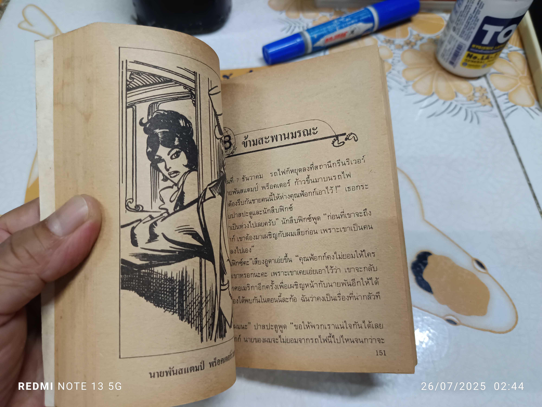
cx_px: 271
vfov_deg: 56.8
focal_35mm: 24
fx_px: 376
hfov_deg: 71.6
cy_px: 204
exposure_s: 1/33.3
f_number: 1.7
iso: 1115
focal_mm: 5.31
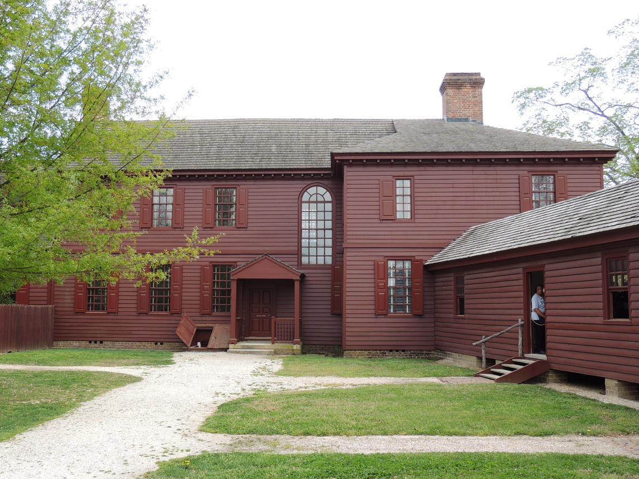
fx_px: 720
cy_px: 222
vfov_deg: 36.8
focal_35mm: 39
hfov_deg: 47.8
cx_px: 299
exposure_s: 1/320
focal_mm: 6.2
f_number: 3.3
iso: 100
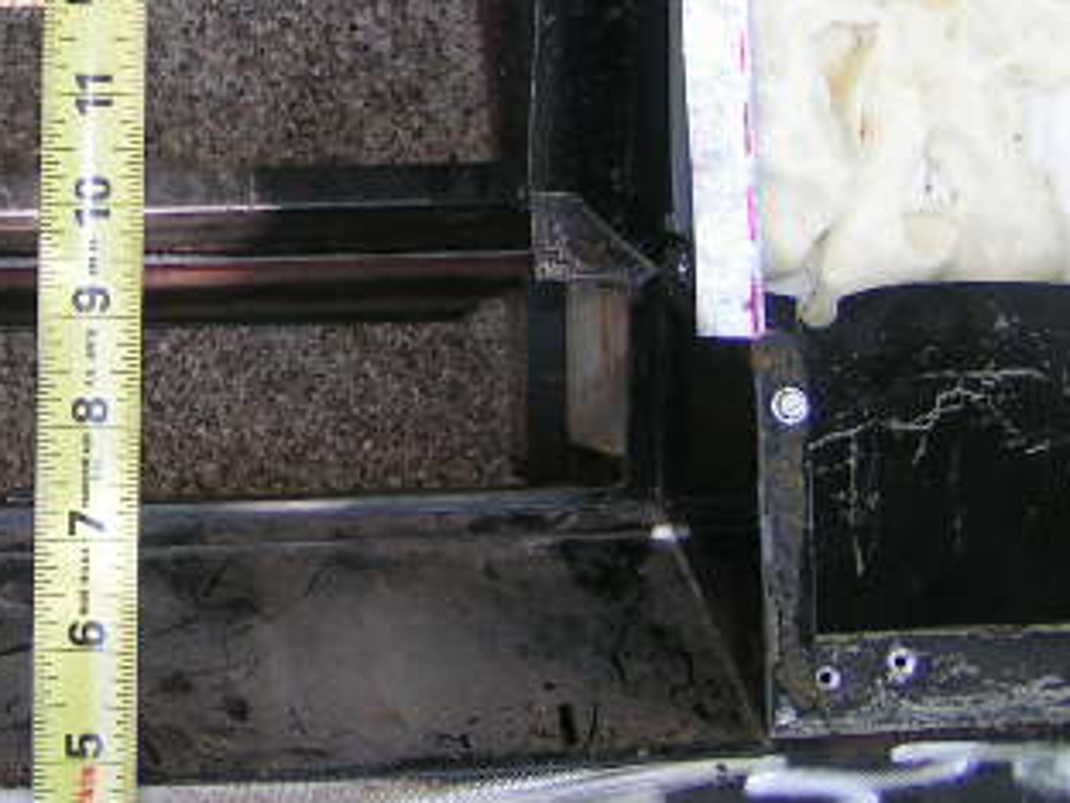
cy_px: 103
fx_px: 2411
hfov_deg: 24.3
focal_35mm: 78
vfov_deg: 18.6
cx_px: 89
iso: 50
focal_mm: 5.8
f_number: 2.8
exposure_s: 1/60
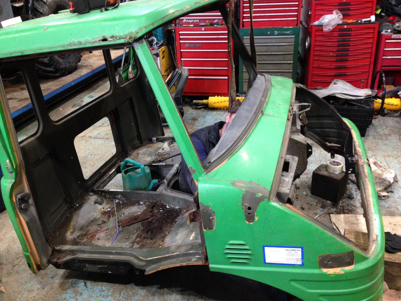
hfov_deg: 55.4
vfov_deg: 42.9
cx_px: 200
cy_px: 150
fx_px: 382
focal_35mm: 33
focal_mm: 4.12
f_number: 2.4
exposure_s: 1/20
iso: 250
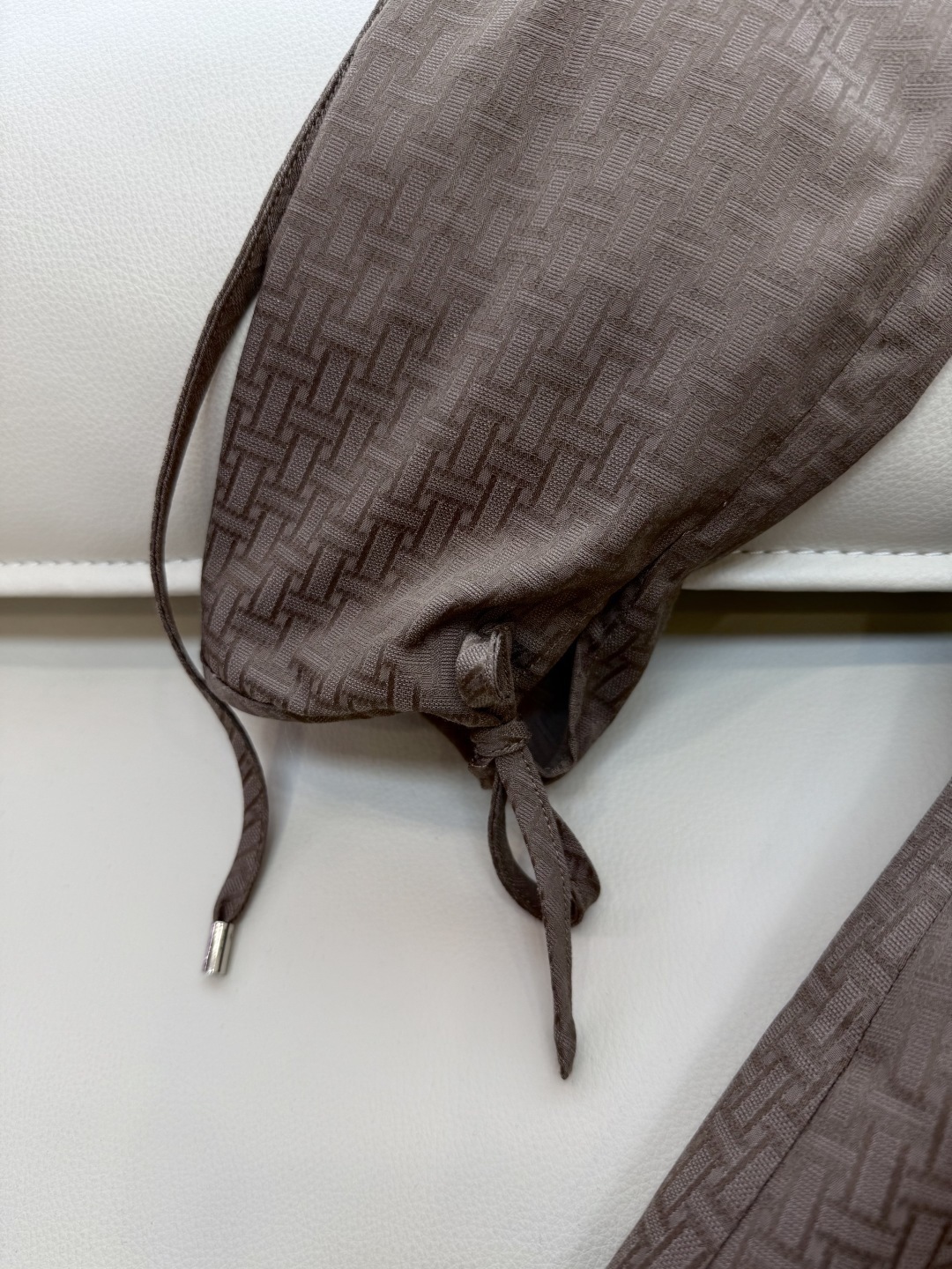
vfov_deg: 71.6
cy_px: 634
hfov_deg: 56.8
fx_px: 880
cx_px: 476
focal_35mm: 24
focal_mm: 6.76
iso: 64
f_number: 1.78
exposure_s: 1/100
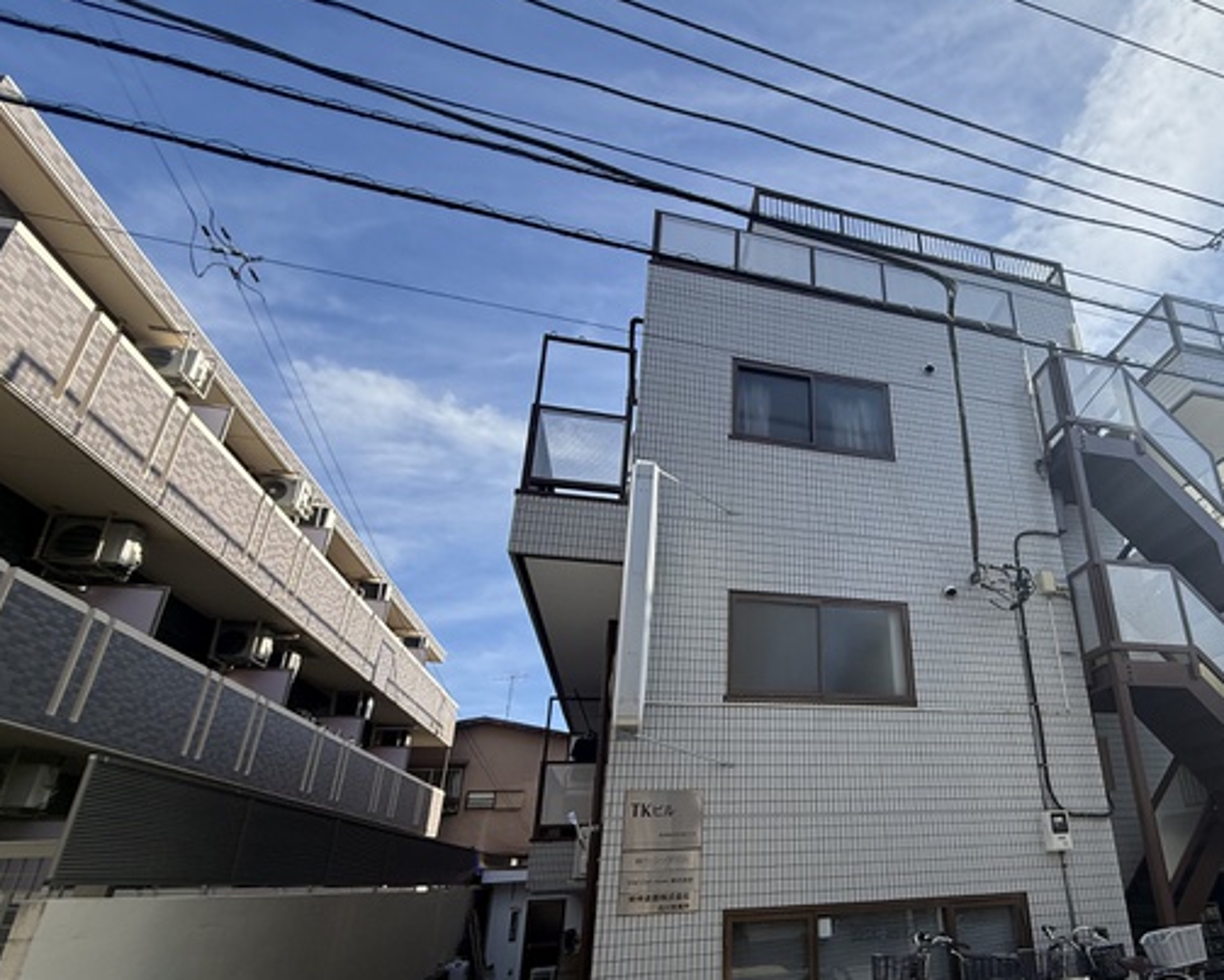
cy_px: 609
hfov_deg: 79.7
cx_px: 844
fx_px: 689
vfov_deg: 69.8
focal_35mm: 19
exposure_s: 1/1189
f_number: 2.2
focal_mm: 2.22
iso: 64
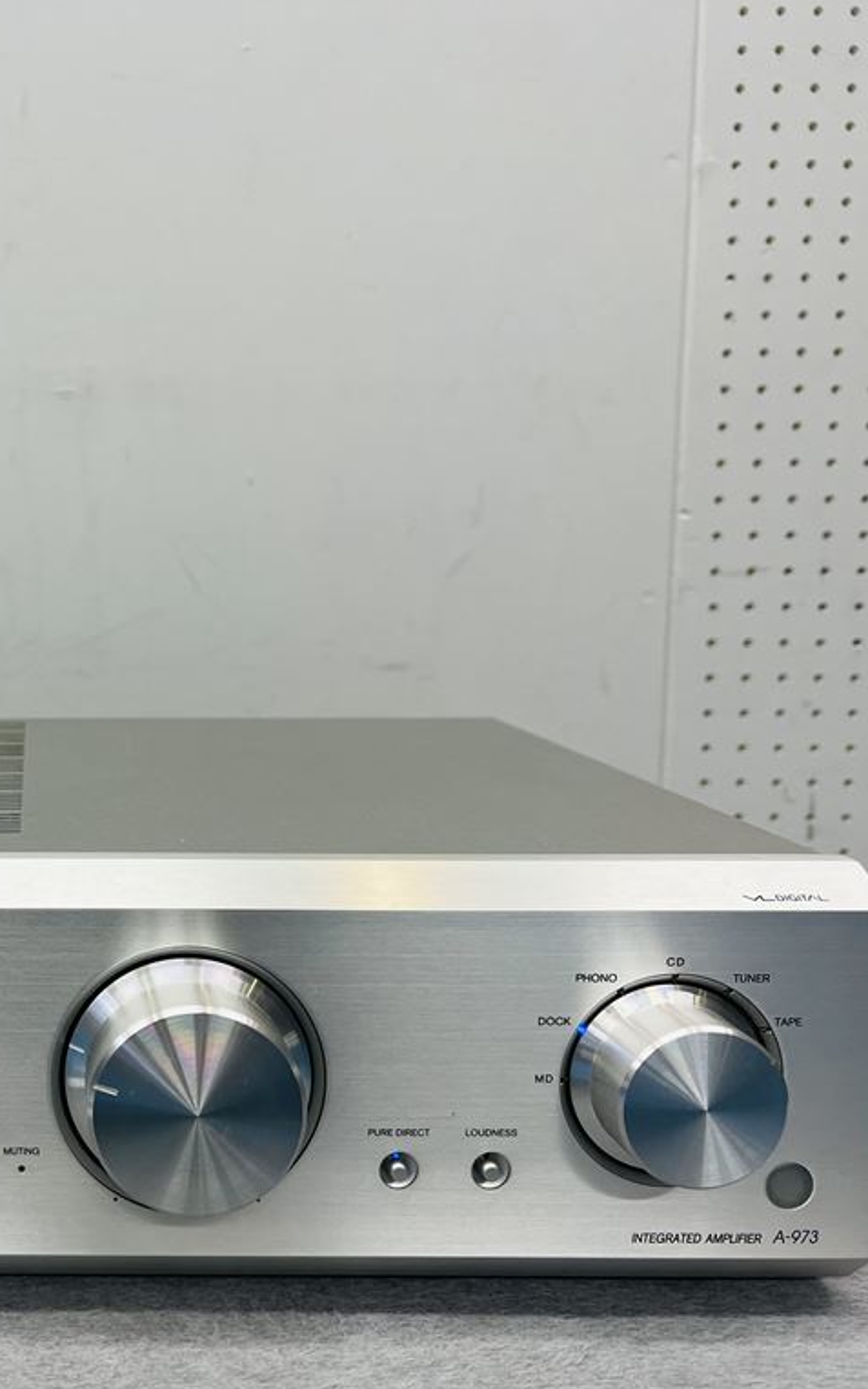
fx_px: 1400
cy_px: 694
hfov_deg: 31.9
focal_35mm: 37
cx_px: 9
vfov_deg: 52.7
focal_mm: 5.7
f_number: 1.5
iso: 50
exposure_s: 1/100
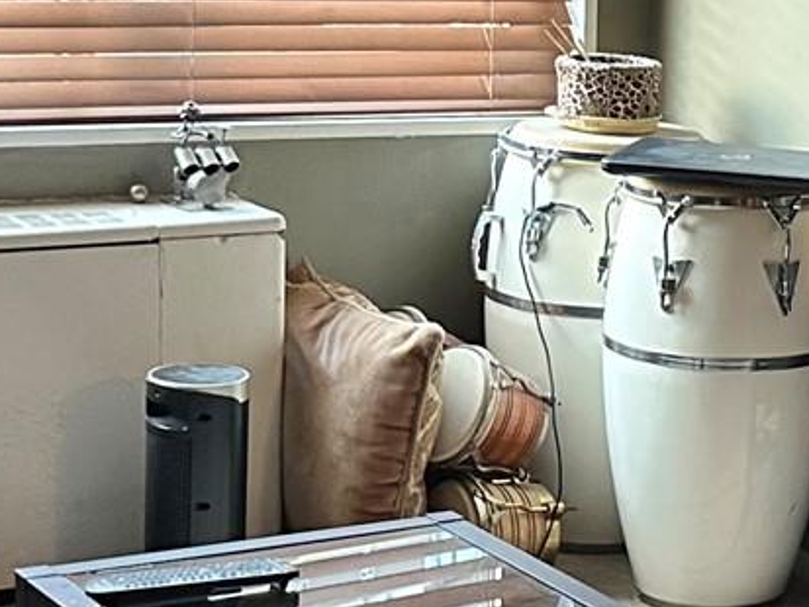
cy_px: 327
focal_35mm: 119
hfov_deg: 15.8
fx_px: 2782
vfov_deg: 12.5
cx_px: 1038
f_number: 1.78
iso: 400
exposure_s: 1/60
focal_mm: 6.86
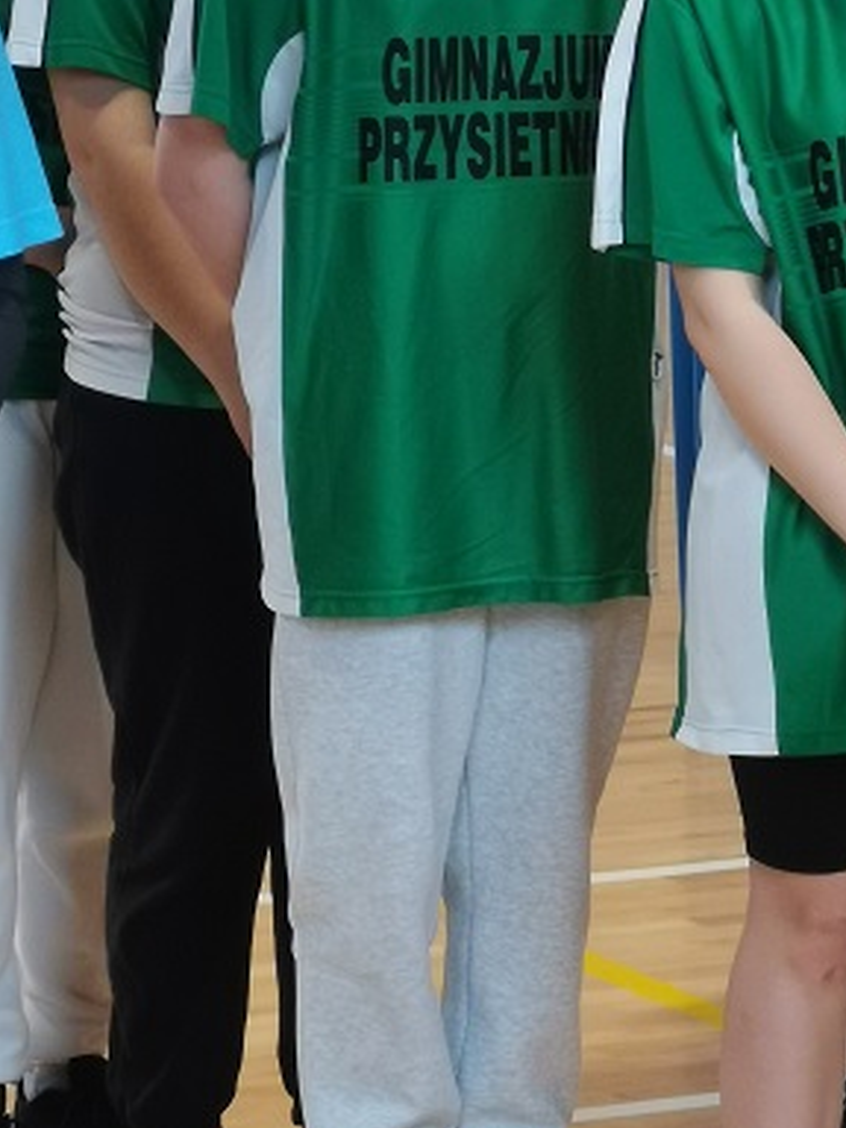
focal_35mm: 233
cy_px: 444
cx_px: 690
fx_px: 7593
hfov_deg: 6.4
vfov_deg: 8.5
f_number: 2.4
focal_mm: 7.48
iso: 125
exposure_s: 1/50
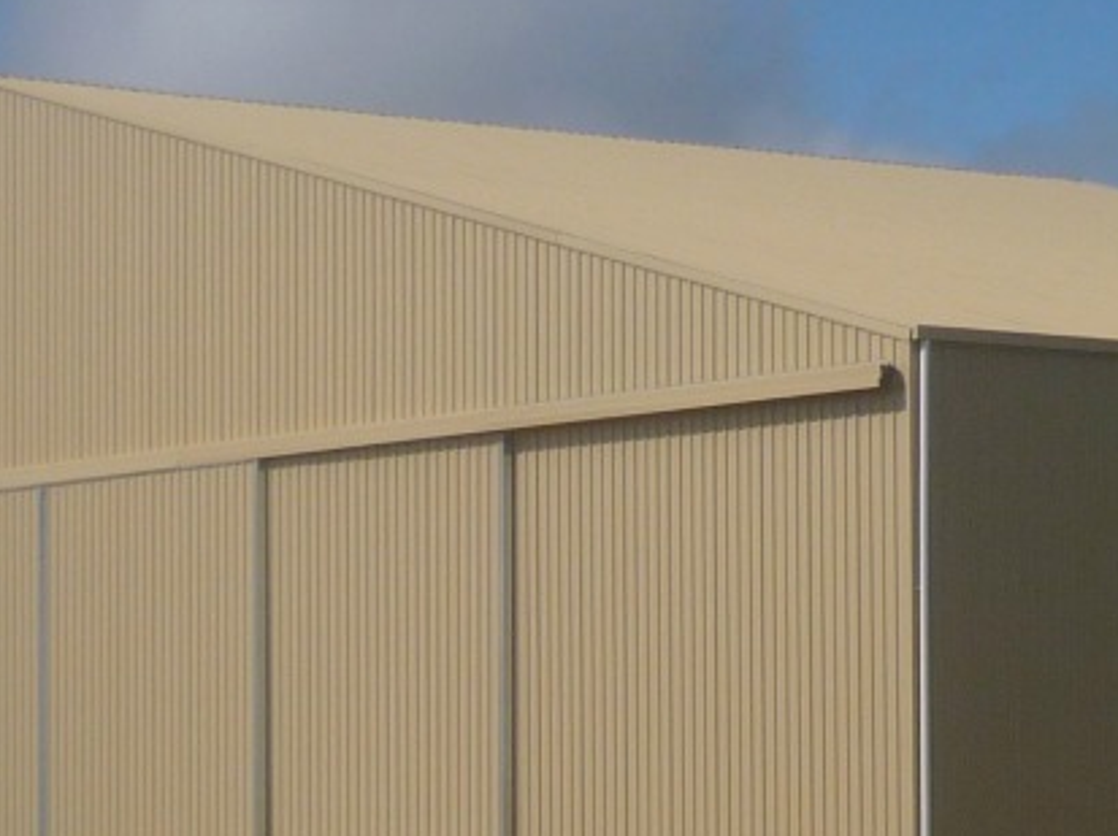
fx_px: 5163
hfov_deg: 12.4
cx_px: 609
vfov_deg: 9.2
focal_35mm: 160
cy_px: 641
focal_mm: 9.1
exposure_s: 1/400
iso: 100
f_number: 10
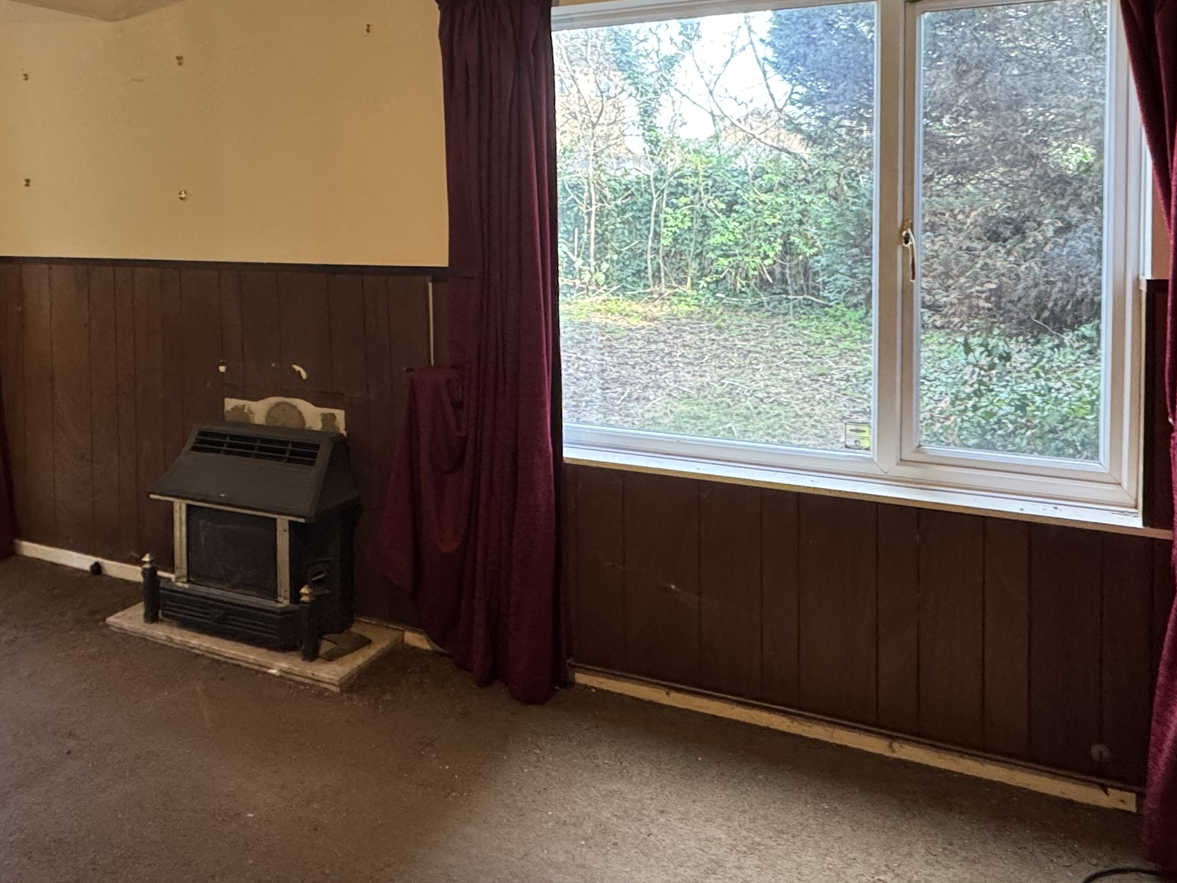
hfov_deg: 61.3
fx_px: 986
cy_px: 243
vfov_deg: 46.8
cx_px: 498
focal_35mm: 29
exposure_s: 1/100
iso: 250
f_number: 2.2
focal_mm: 2.22
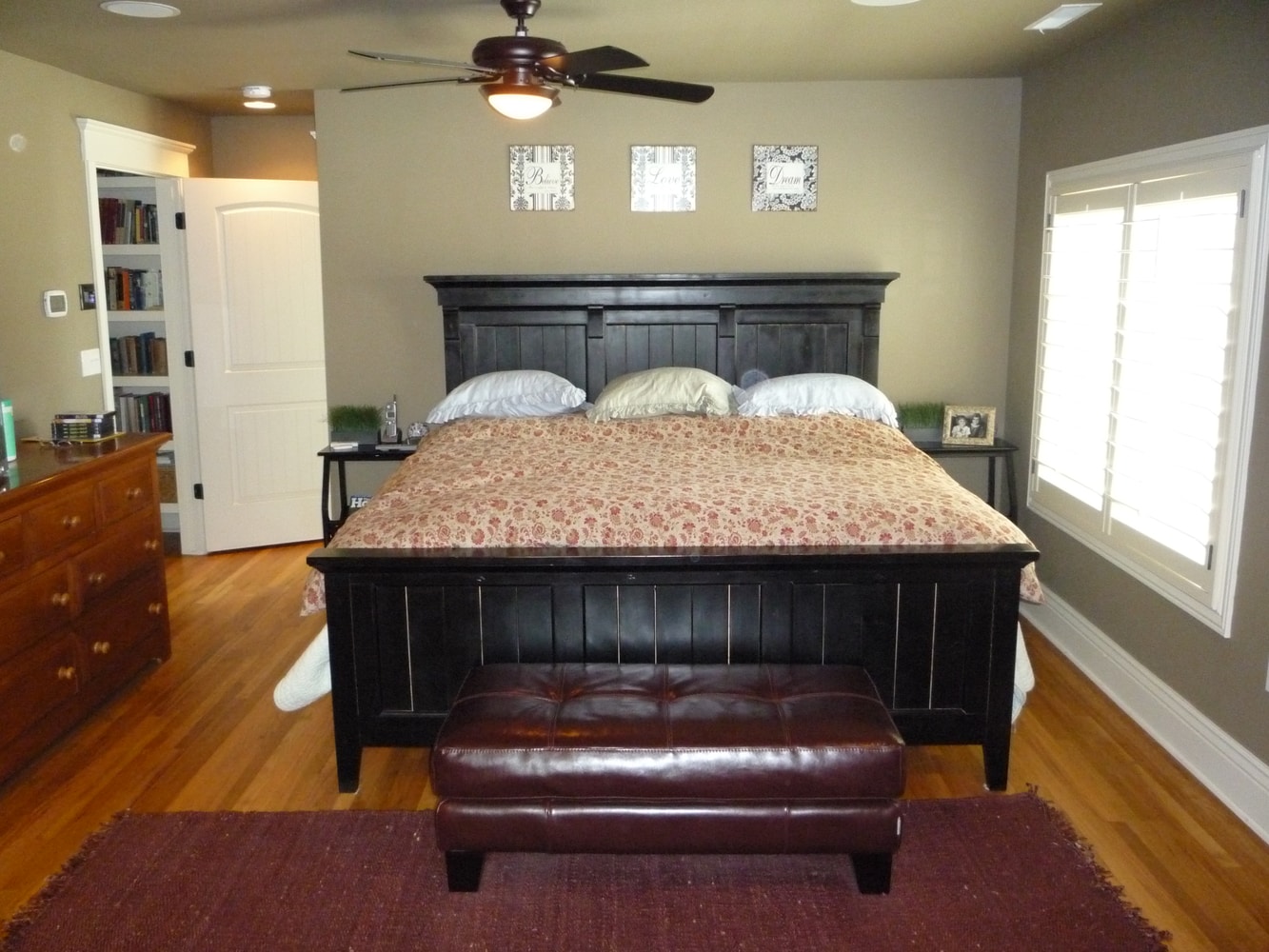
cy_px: 476
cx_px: 634
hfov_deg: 60.0
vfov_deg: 46.8
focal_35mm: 30
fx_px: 1100
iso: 640
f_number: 3.3
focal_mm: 5.2
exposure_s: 1/30
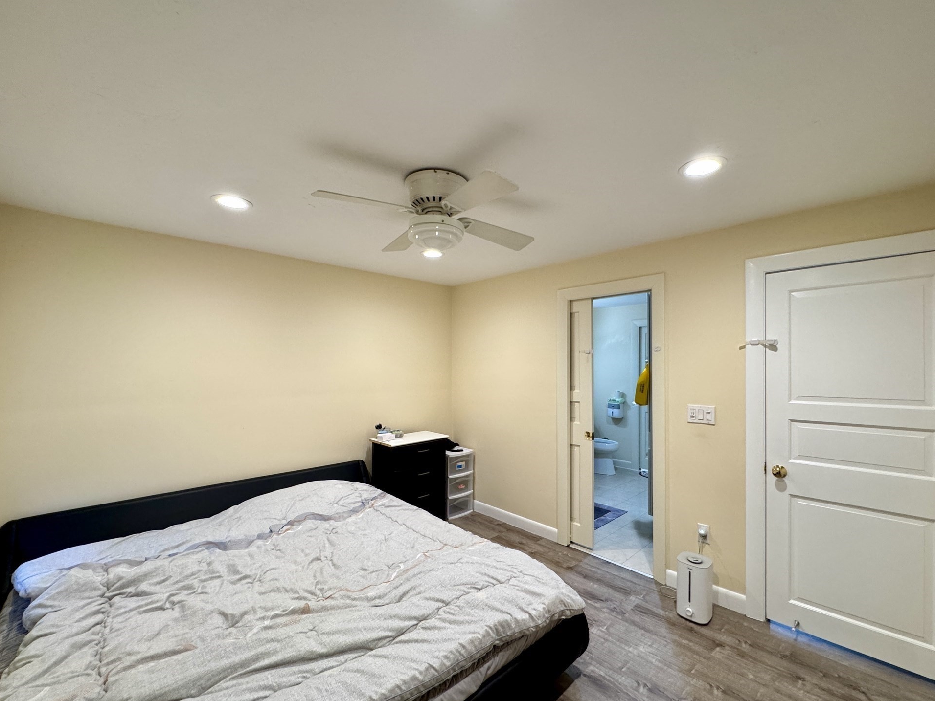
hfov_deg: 98.1
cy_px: 367
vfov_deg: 81.7
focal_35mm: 15
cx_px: 484
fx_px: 405
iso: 250
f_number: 2.2
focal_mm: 2.22
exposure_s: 1/60
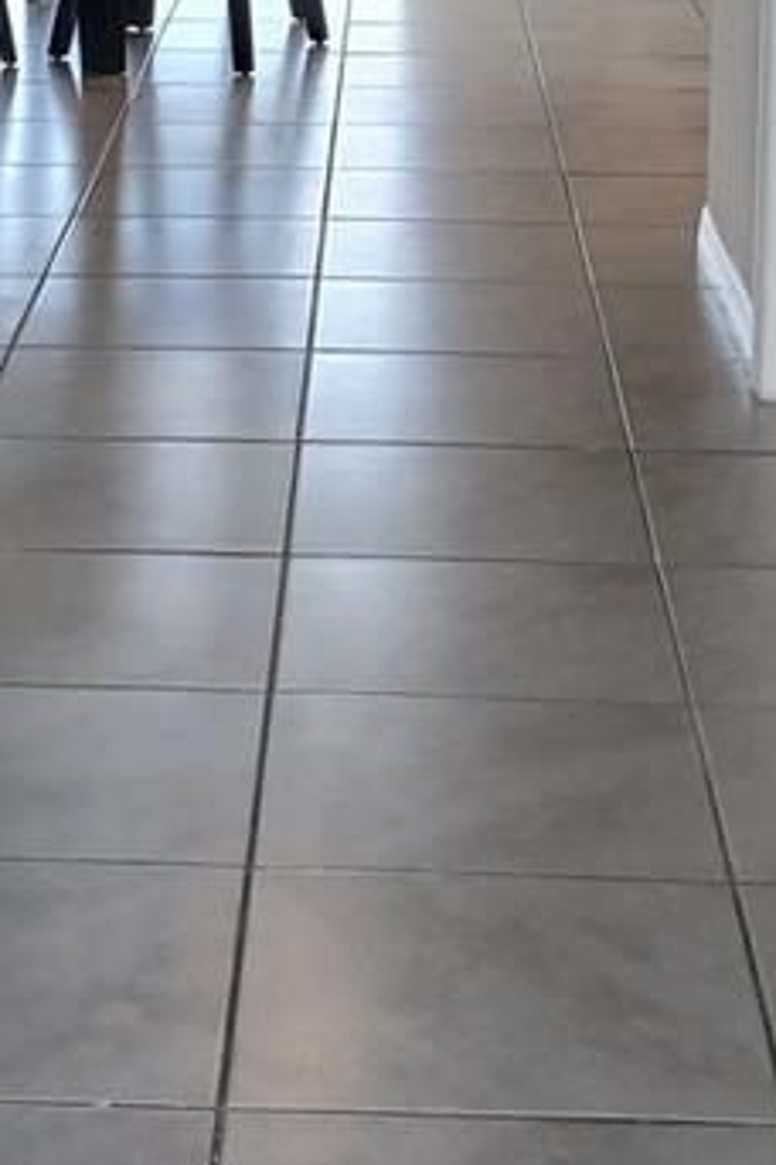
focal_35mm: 95
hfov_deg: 14.4
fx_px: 3071
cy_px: -65
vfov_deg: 20.6
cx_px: 276
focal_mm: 3.98
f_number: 1.8
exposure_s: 1/60
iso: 80
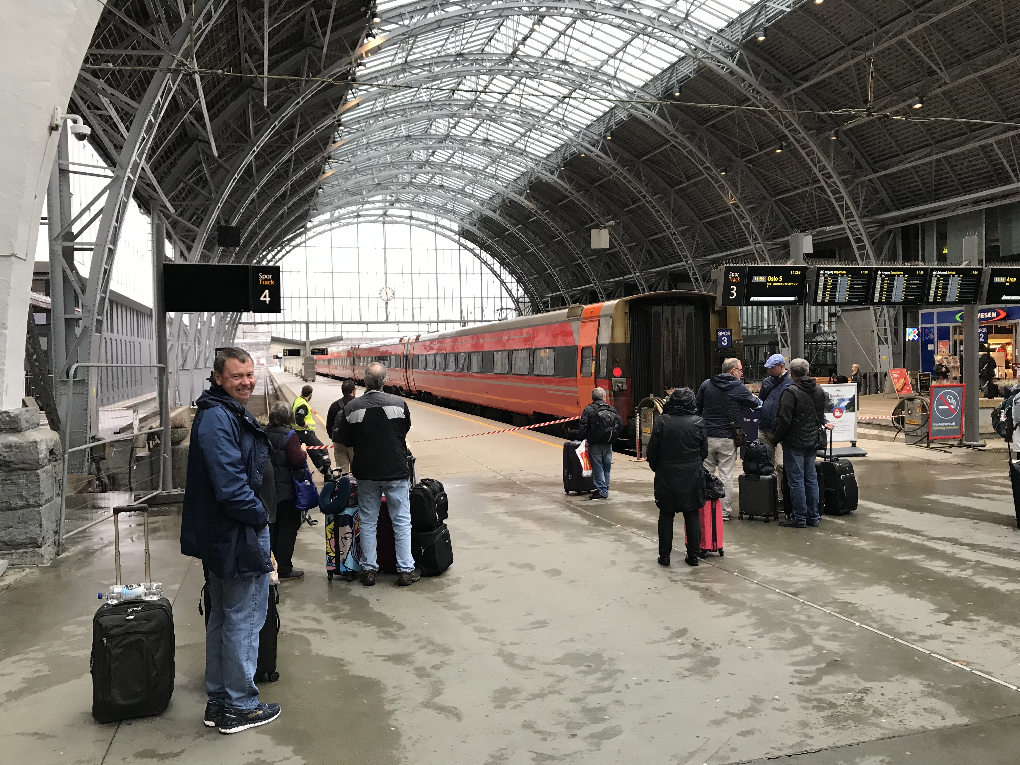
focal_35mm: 28
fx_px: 825
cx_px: 510
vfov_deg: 49.7
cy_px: 382
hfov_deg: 63.4
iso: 32
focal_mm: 3.99
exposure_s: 1/33
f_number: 1.8
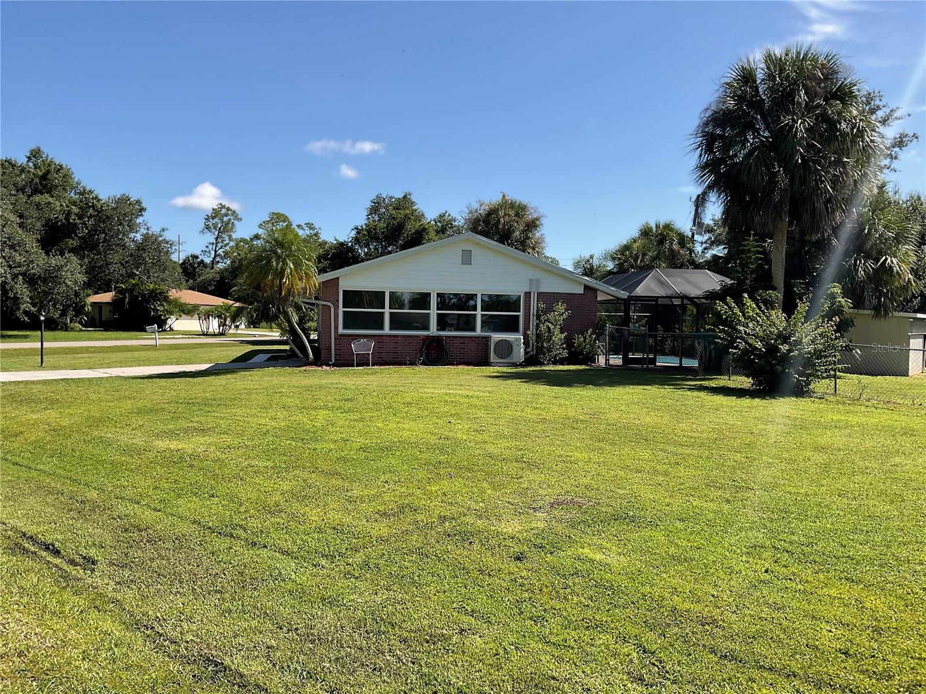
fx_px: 776
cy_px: 347
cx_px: 463
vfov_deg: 48.2
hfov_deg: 61.7
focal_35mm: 29
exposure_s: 1/1675
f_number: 1.8
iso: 16
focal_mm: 3
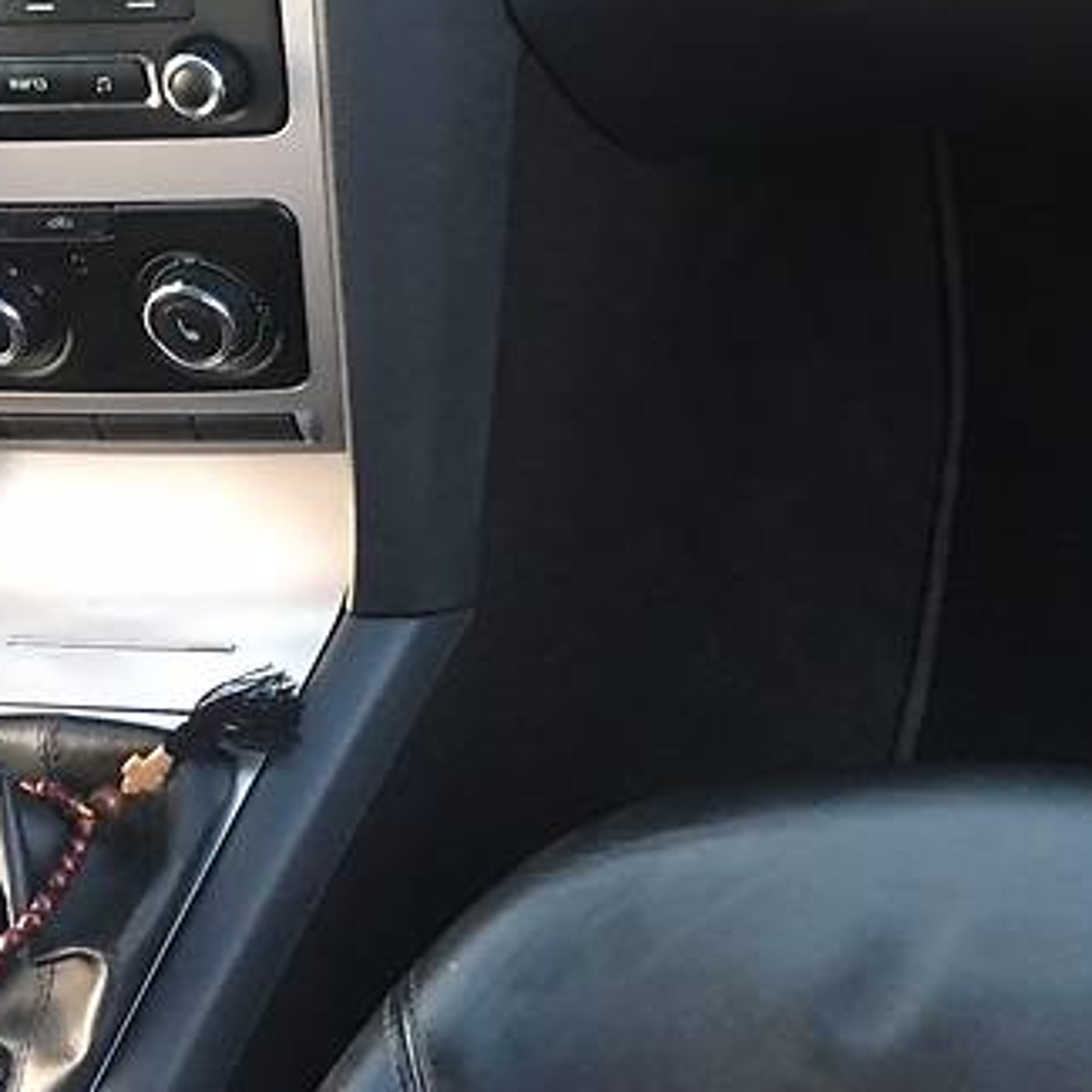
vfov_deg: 26.9
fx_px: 2248
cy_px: 272
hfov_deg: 26.2
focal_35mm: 63
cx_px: 1028
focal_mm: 4.2
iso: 200
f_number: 2.2
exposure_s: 1/33
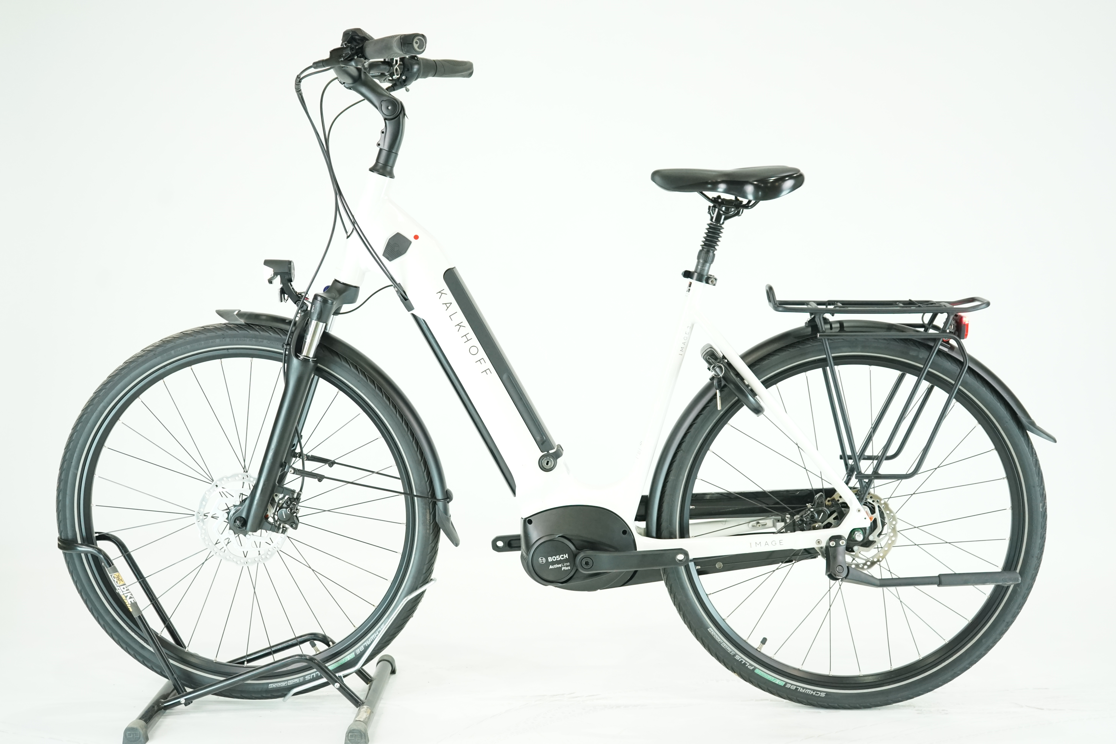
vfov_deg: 29.2
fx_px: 1426
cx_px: 558
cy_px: 372
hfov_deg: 42.7
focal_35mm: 46
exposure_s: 1/200
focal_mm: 46
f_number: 4.5
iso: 2000
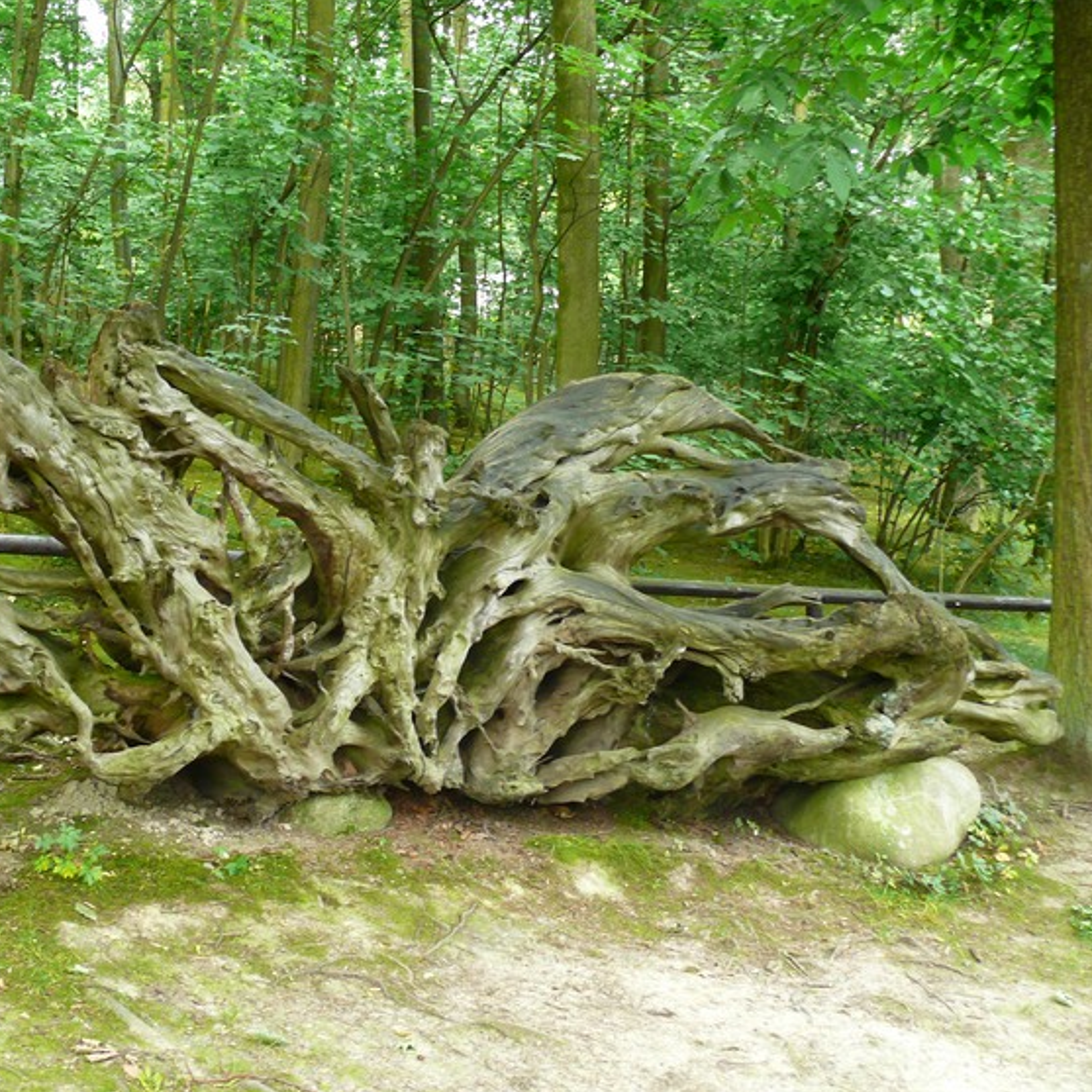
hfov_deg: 37.9
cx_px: 363
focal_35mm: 44
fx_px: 1570
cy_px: 547
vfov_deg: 38.3
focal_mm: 7.7
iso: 200
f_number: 2.8
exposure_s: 1/15
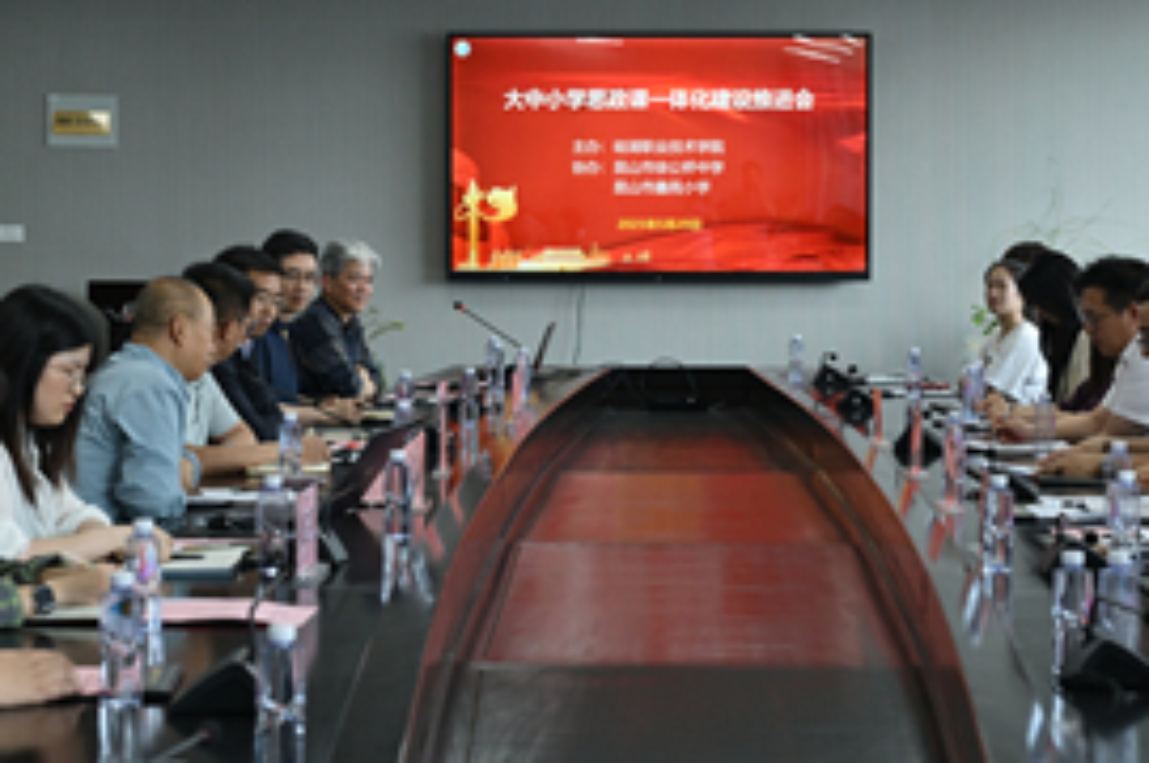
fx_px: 2710
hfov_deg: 23.9
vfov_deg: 16.0
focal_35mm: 85
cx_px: 644
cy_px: 282
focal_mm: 46
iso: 1100
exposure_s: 1/200
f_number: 4
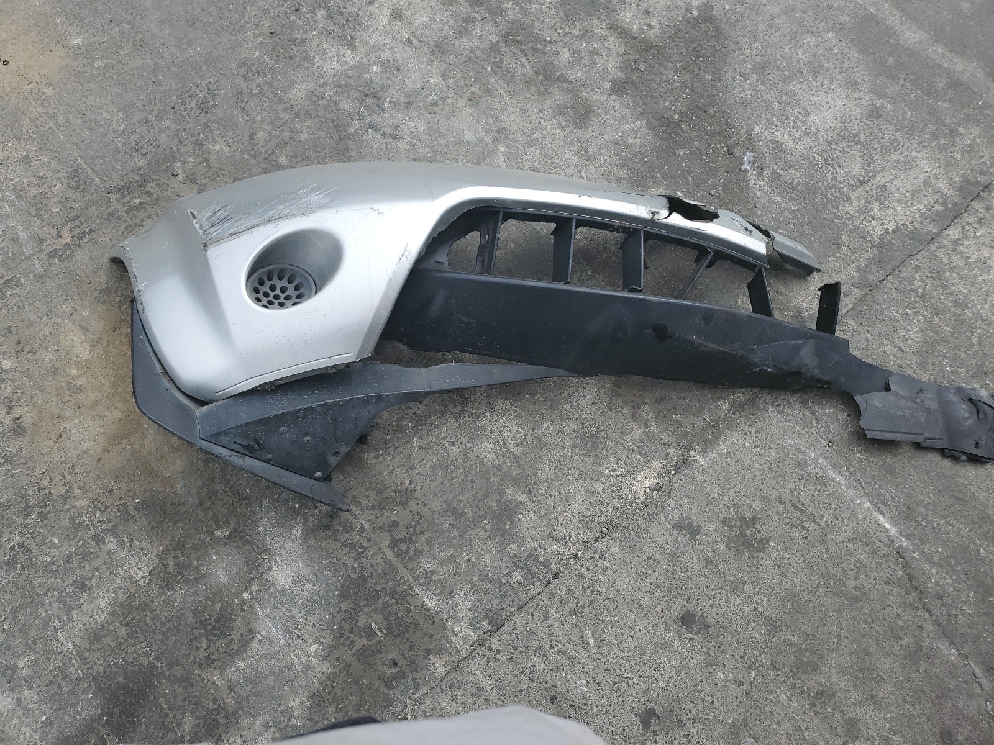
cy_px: 372
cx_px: 497
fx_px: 747
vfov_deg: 53.1
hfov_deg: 67.3
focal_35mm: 26
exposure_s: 1/2500
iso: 50
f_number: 1.5
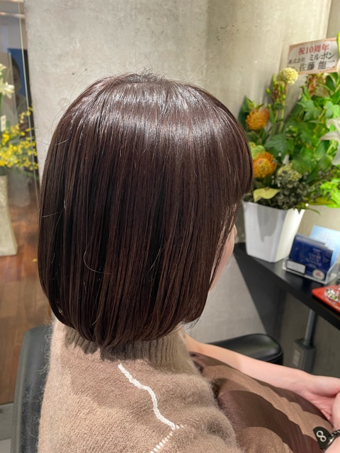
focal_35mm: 26
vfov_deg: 67.3
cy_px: 226
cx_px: 170
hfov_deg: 53.1
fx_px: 340
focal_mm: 4.2
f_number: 1.6
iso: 125
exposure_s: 1/50
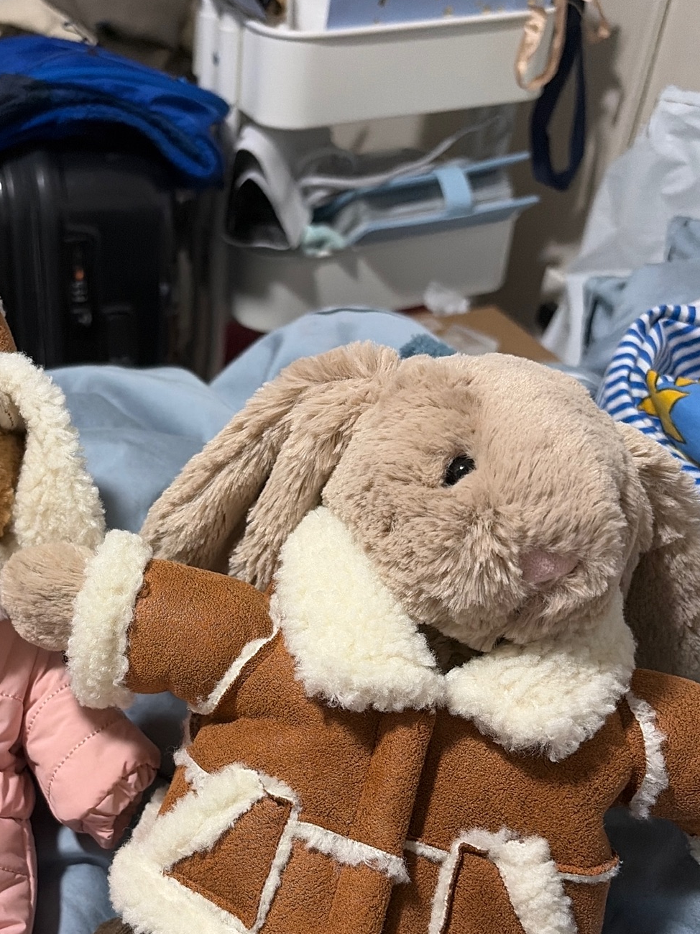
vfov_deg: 45.1
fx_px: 1106
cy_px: 626
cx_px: 168
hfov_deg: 34.3
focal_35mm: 41
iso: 320
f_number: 1.6
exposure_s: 1/60
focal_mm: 5.96
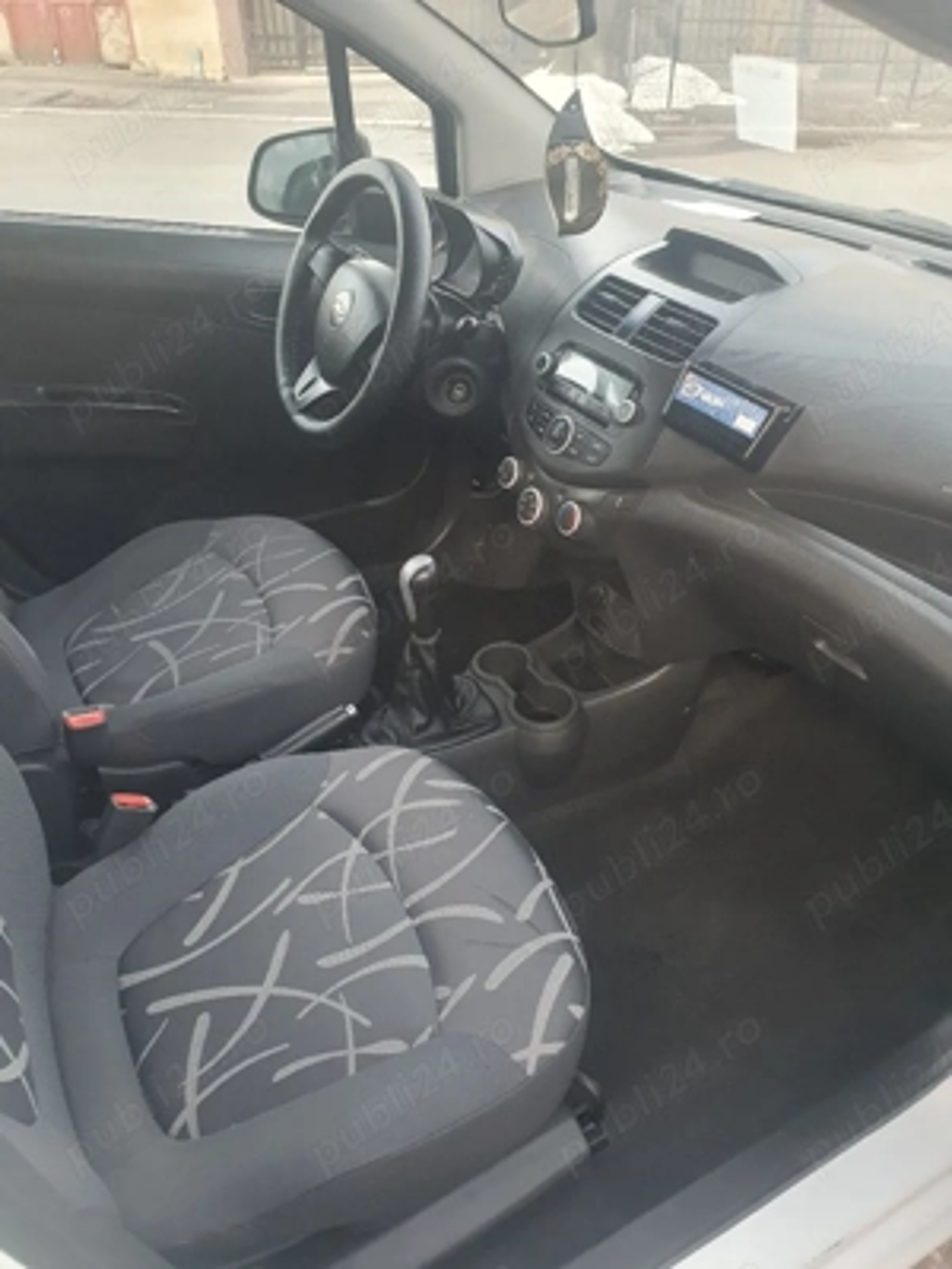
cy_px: 634
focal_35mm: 26
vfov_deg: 67.3
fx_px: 953
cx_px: 476
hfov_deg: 53.1
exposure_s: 1/120
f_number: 2.4
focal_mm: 4.32
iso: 200
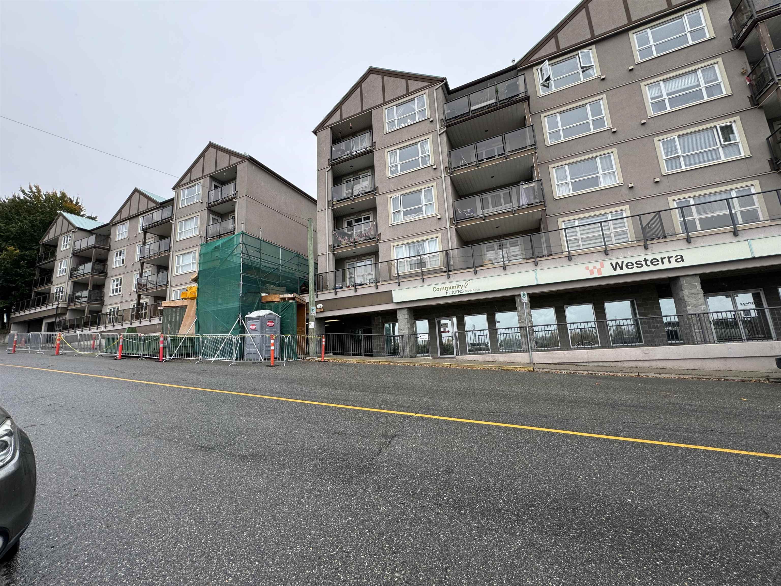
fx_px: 316
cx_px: 390
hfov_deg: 102.1
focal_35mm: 14
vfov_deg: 85.7
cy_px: 293
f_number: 2.2
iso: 40
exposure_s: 1/335
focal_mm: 2.22
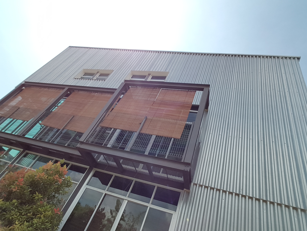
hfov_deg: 79.0
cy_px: 116
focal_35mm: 21
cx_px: 154
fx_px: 186
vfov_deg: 63.4
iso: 50
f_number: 1.7
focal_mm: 2.1
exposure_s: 1/2152
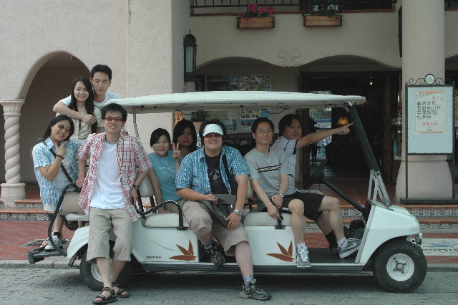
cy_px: 152
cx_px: 229
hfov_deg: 30.5
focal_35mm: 66
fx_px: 839
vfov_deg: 20.6
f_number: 10
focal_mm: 44
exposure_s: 1/400
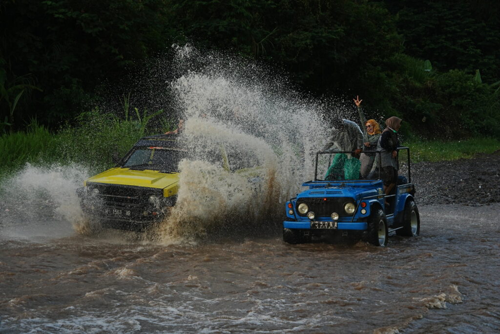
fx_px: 1271
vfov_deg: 14.9
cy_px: 167
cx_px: 250
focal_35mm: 92
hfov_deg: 22.3
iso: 200
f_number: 4.5
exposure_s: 1/500
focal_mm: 61
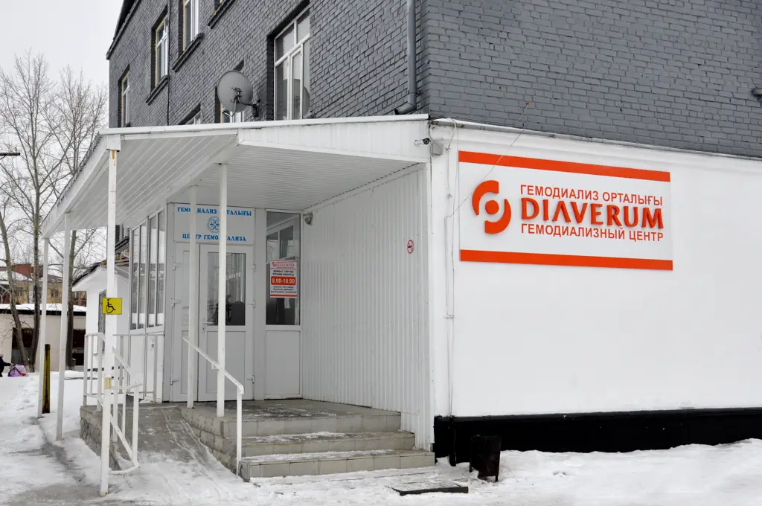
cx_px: 381
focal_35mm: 42
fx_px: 888
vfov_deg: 31.8
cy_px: 253
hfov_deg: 46.5
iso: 400
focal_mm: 28
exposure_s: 1/320
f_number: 9
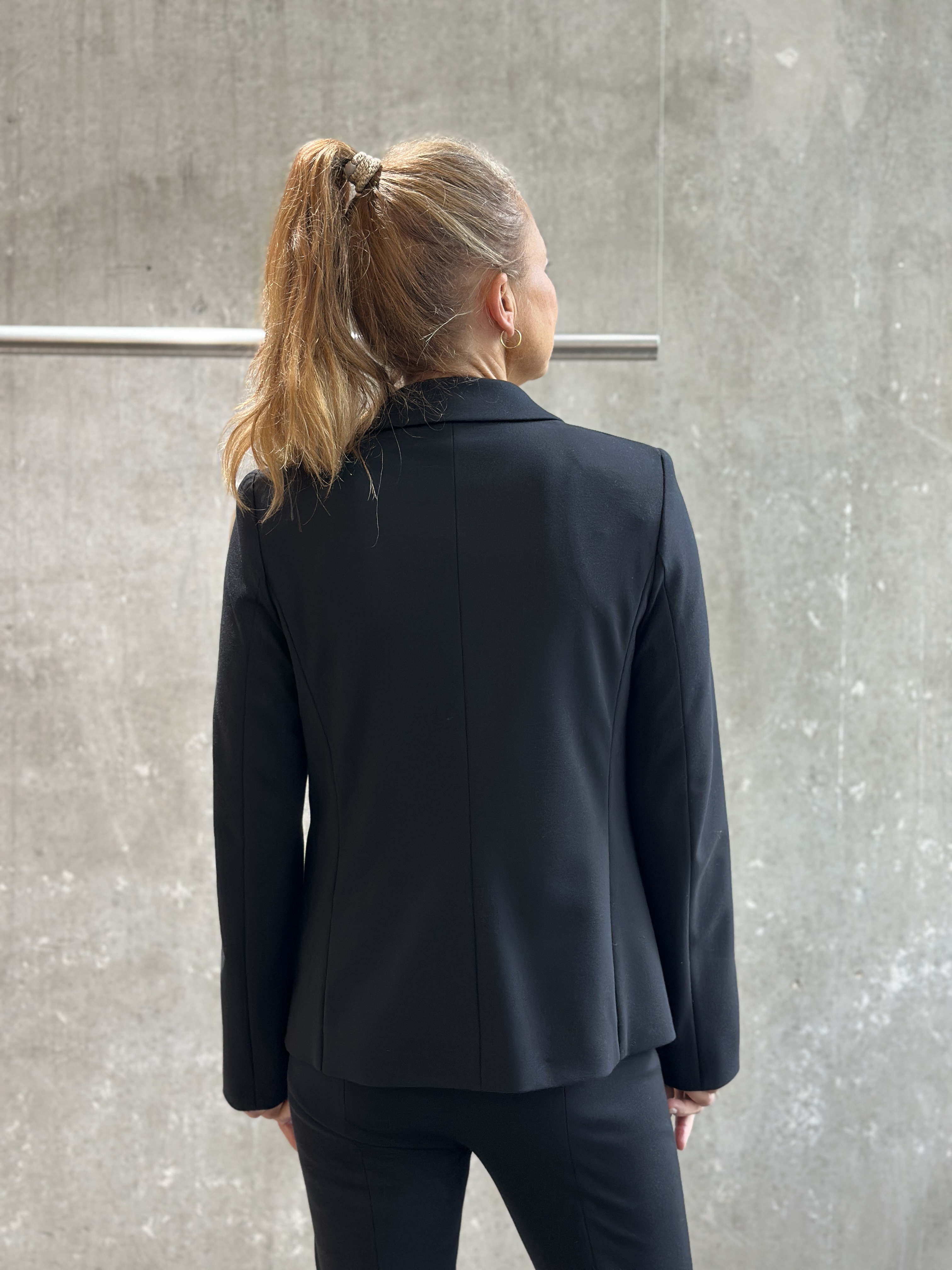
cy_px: 635
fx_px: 1760
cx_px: 476
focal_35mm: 48
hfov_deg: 30.3
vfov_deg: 39.7
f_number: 1.78
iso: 160
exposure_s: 1/50
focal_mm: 6.86
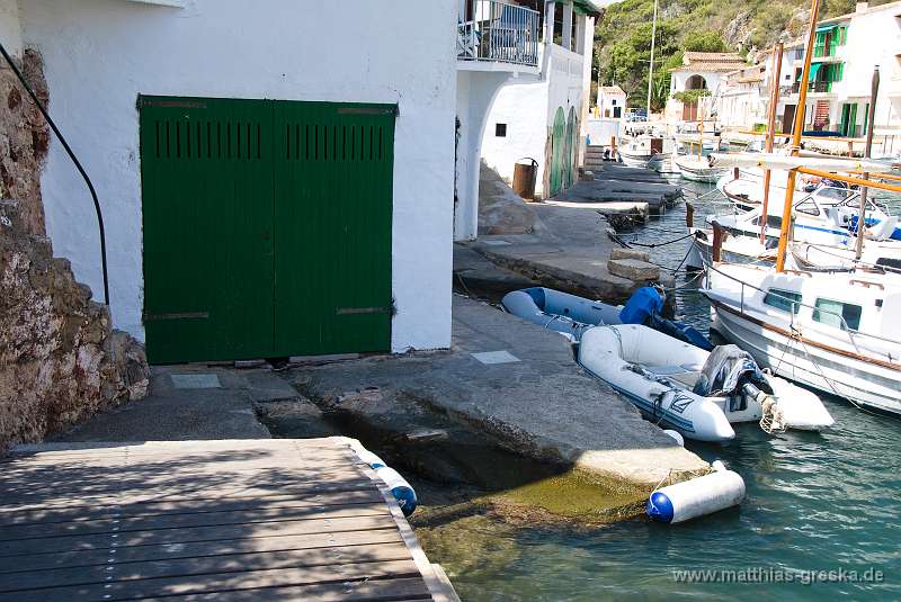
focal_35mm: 44
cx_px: 450
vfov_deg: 30.9
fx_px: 1090
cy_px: 301
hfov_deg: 44.9
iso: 200
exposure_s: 1/45
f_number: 9
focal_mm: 29
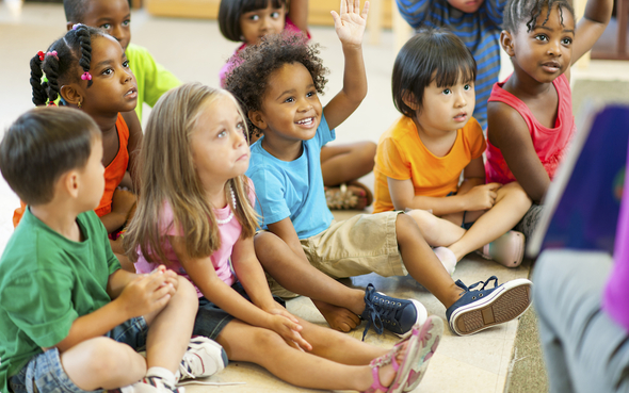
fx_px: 1612
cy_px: 174
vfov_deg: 13.9
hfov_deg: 22.1
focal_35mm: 94
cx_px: 304
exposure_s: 1/125
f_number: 1.4
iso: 100
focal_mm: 85
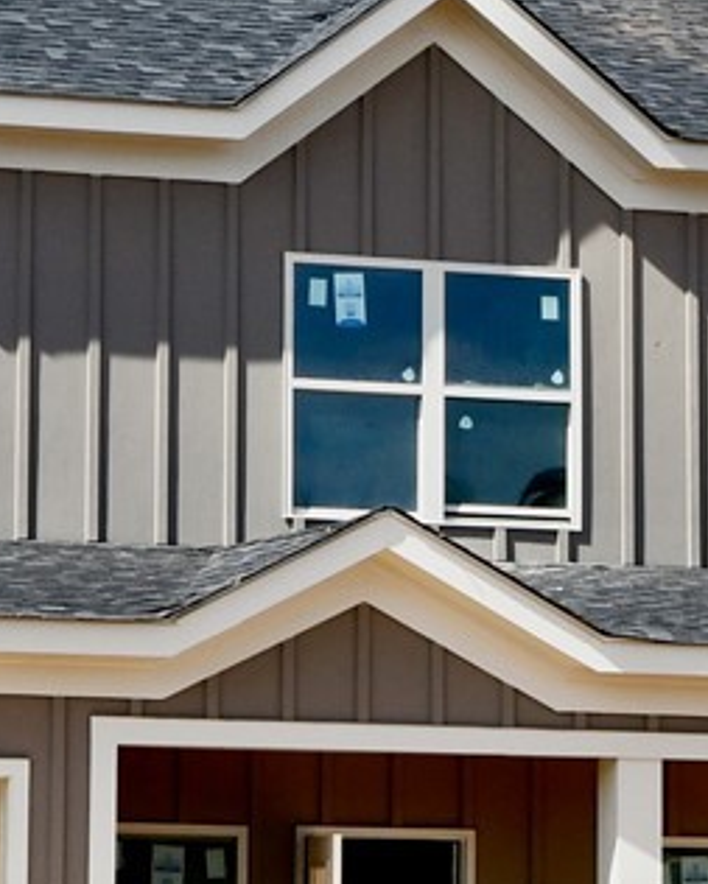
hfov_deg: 13.1
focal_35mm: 116
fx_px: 3037
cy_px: 526
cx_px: -3
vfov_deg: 16.6
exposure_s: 1/250
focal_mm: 24
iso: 100
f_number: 8
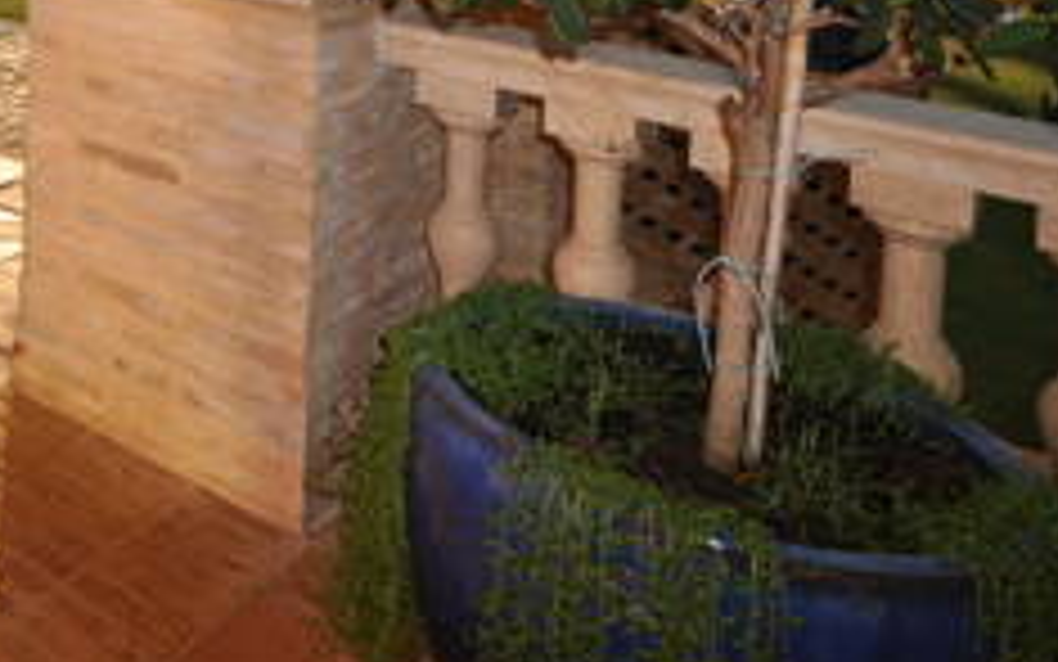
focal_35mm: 42
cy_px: -250
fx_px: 1211
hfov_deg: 37.0
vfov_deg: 25.3
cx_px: -187
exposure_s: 1/200
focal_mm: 10
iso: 200
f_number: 9
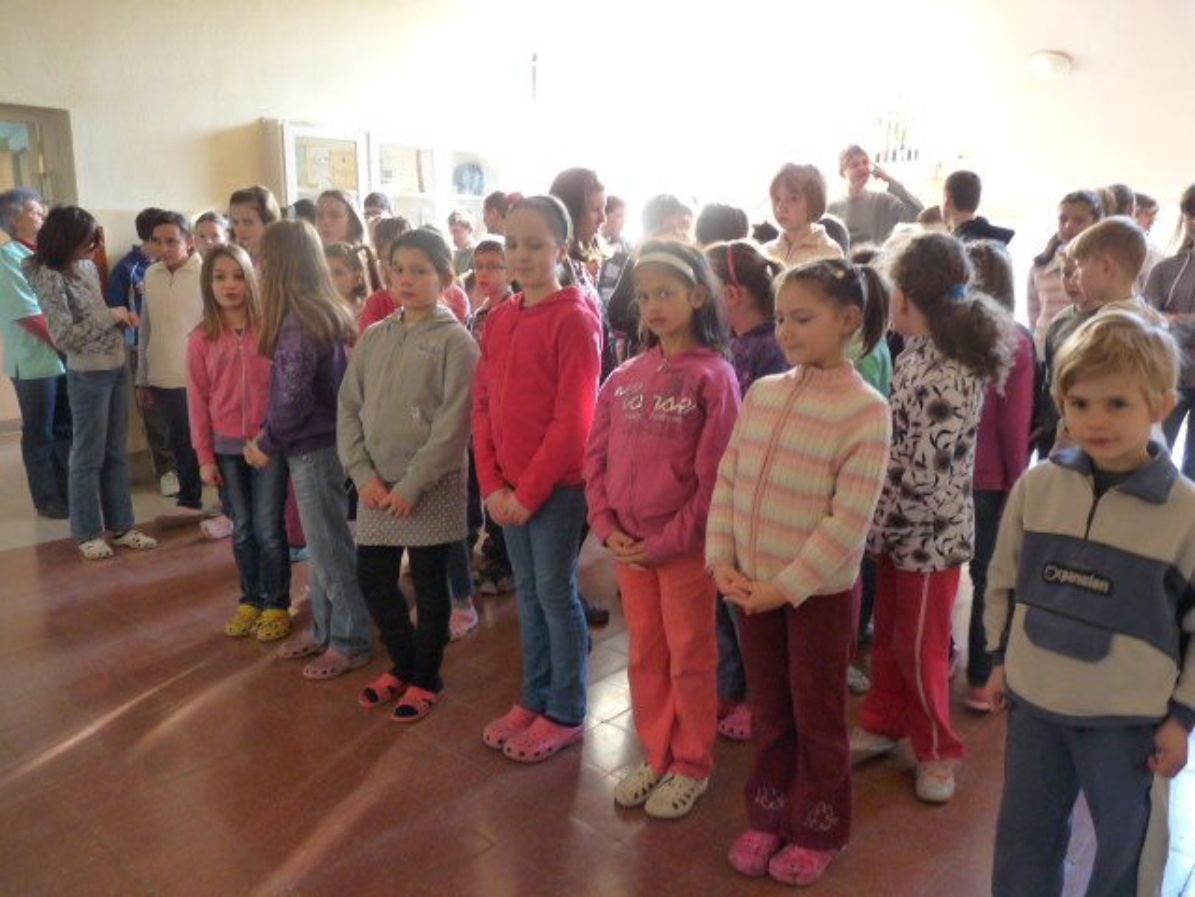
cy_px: 448
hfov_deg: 65.3
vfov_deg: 51.4
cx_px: 598
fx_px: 932
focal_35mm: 27
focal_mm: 4.8
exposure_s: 1/30
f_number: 2.8
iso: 320
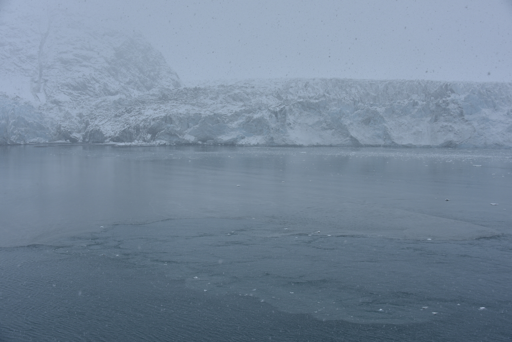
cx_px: 256
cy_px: 171
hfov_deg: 41.1
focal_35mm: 48
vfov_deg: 28.1
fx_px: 683
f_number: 7.1
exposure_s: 1/200
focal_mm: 48
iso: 100
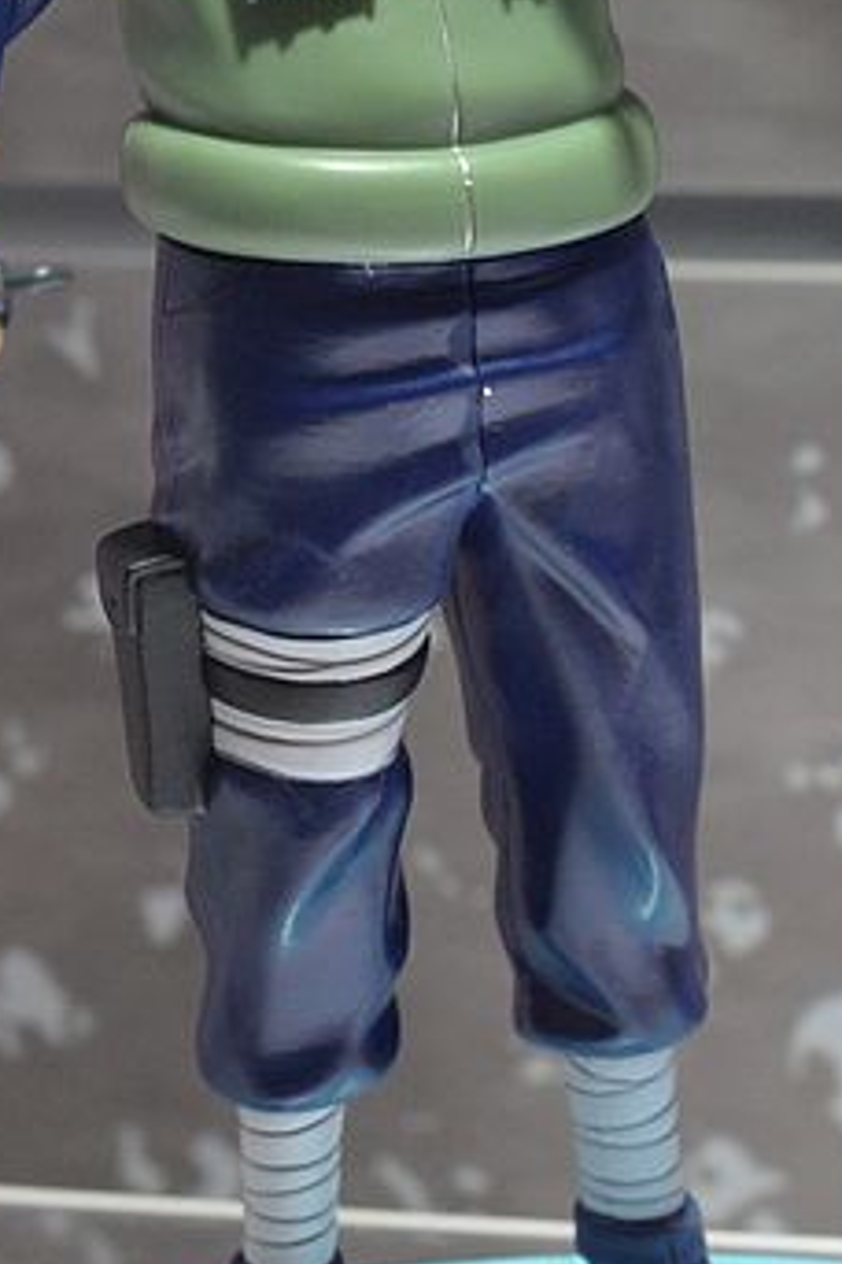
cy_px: -89
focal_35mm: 175
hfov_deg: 7.8
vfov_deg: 11.6
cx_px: 299
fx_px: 6139
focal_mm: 50
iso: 2000
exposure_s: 1/160
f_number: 6.3
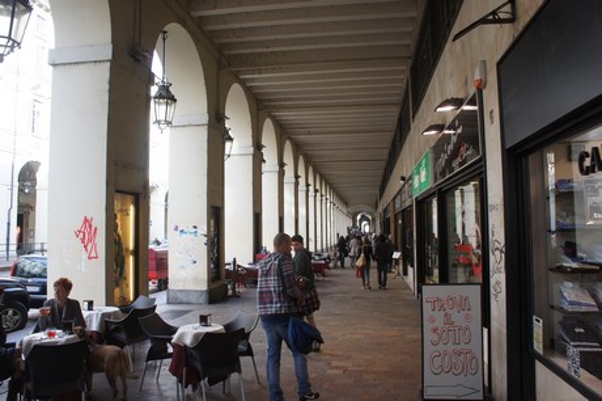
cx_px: 301
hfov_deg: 67.4
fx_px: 451
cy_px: 200
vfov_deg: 47.9
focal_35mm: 27
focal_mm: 18
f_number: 5
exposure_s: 1/250
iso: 800
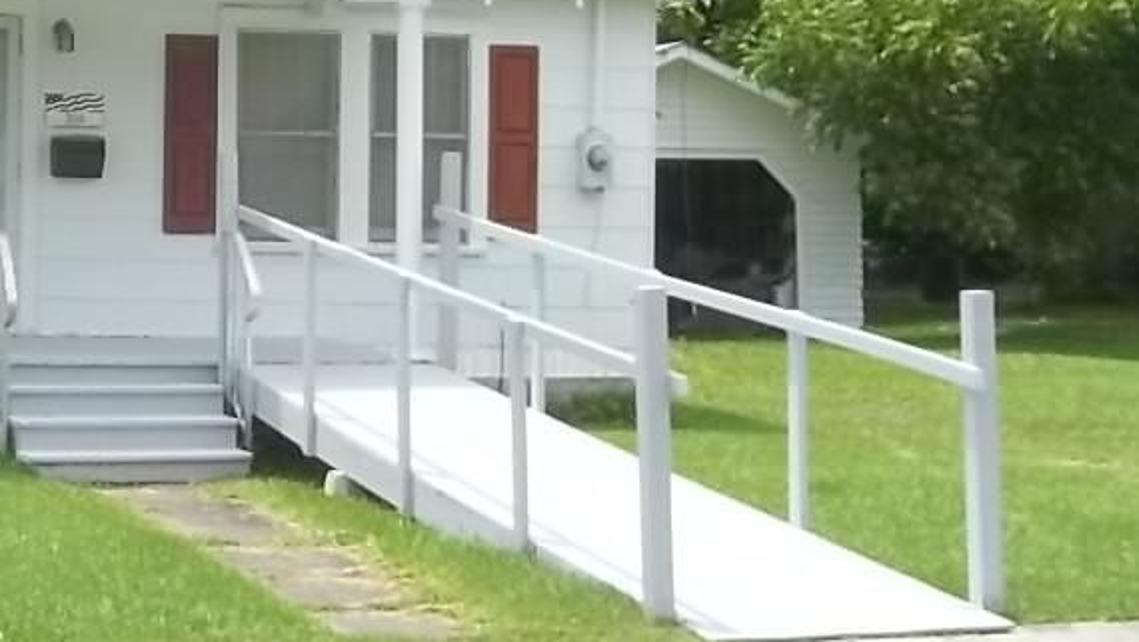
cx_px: -80
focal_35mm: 88
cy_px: 34
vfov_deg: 13.6
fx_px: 2658
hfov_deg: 22.9
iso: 64
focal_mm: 6.5
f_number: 3.1
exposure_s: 1/400
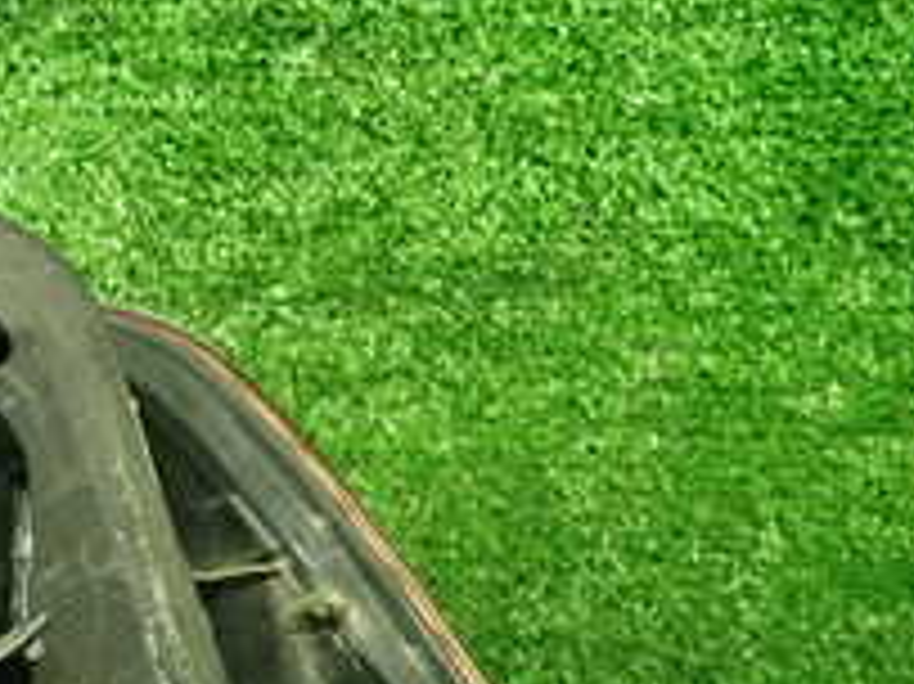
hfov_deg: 23.4
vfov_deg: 19.2
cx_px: -261
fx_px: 1953
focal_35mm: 74
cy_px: 711
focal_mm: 4.5
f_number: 2
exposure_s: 1/30
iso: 320
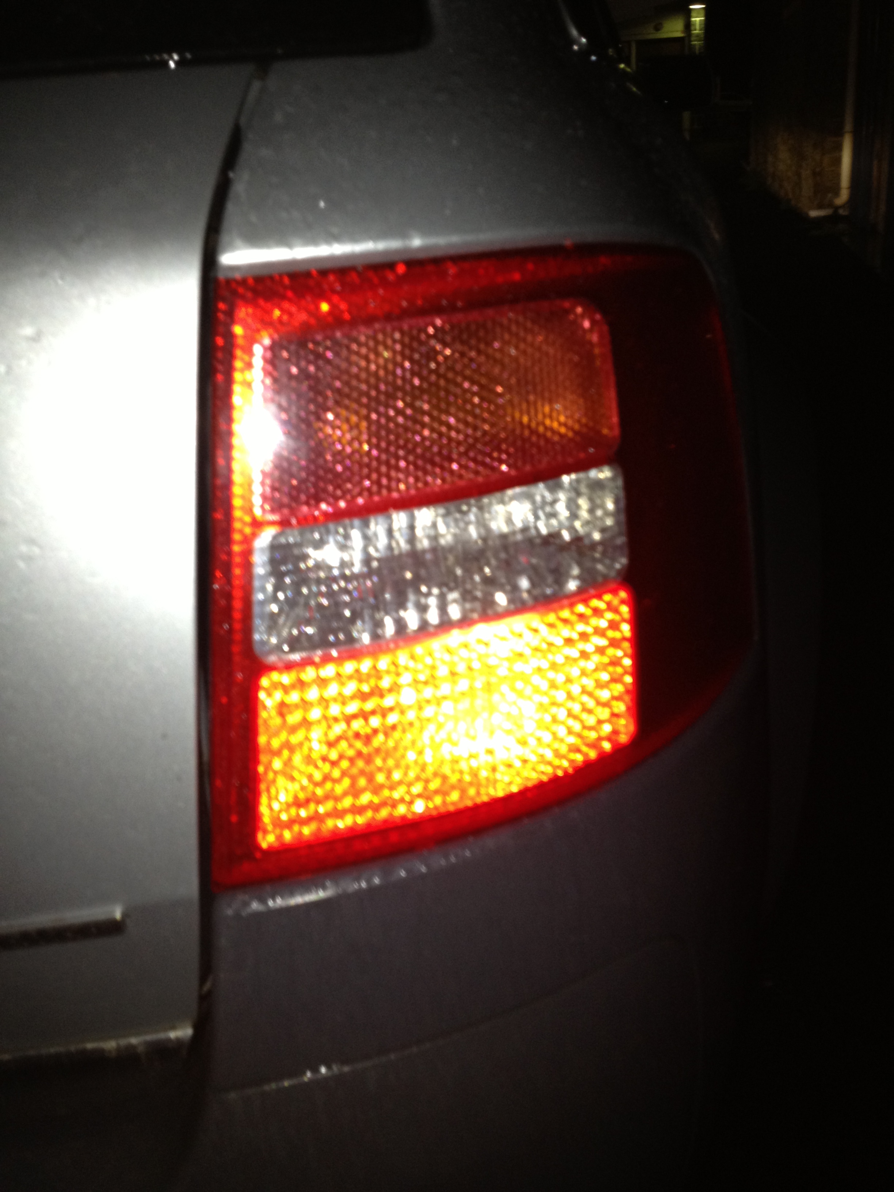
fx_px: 1205
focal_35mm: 35
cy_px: 596
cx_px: 447
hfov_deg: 40.7
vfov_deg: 52.6
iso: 100
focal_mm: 4.28
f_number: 2.4
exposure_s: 1/20
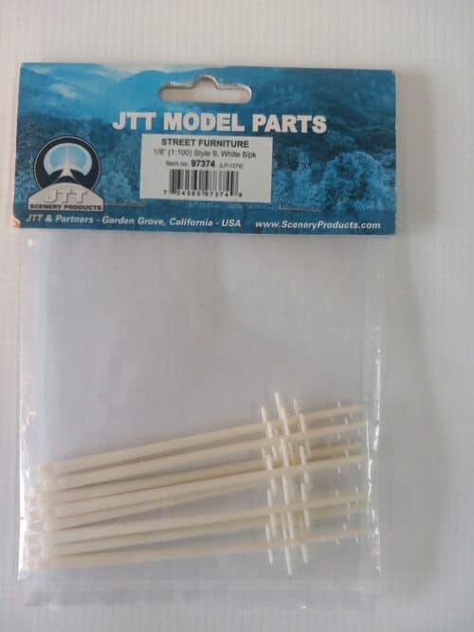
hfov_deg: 54.9
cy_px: 316
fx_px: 457
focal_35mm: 25
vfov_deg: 69.4
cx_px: 237
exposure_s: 1/50
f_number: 2
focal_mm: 4
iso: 100
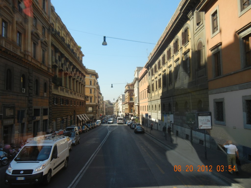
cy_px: 94
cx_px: 126
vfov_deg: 46.8
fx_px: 218
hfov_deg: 60.0
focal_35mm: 30
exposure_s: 1/735
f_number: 3.5
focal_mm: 5.4
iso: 160
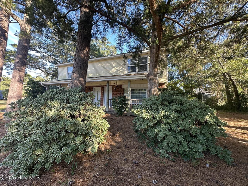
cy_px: 93
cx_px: 124
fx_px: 100
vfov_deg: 85.7
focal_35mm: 14
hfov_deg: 102.1
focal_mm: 2.22
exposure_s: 1/99
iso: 40
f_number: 2.2
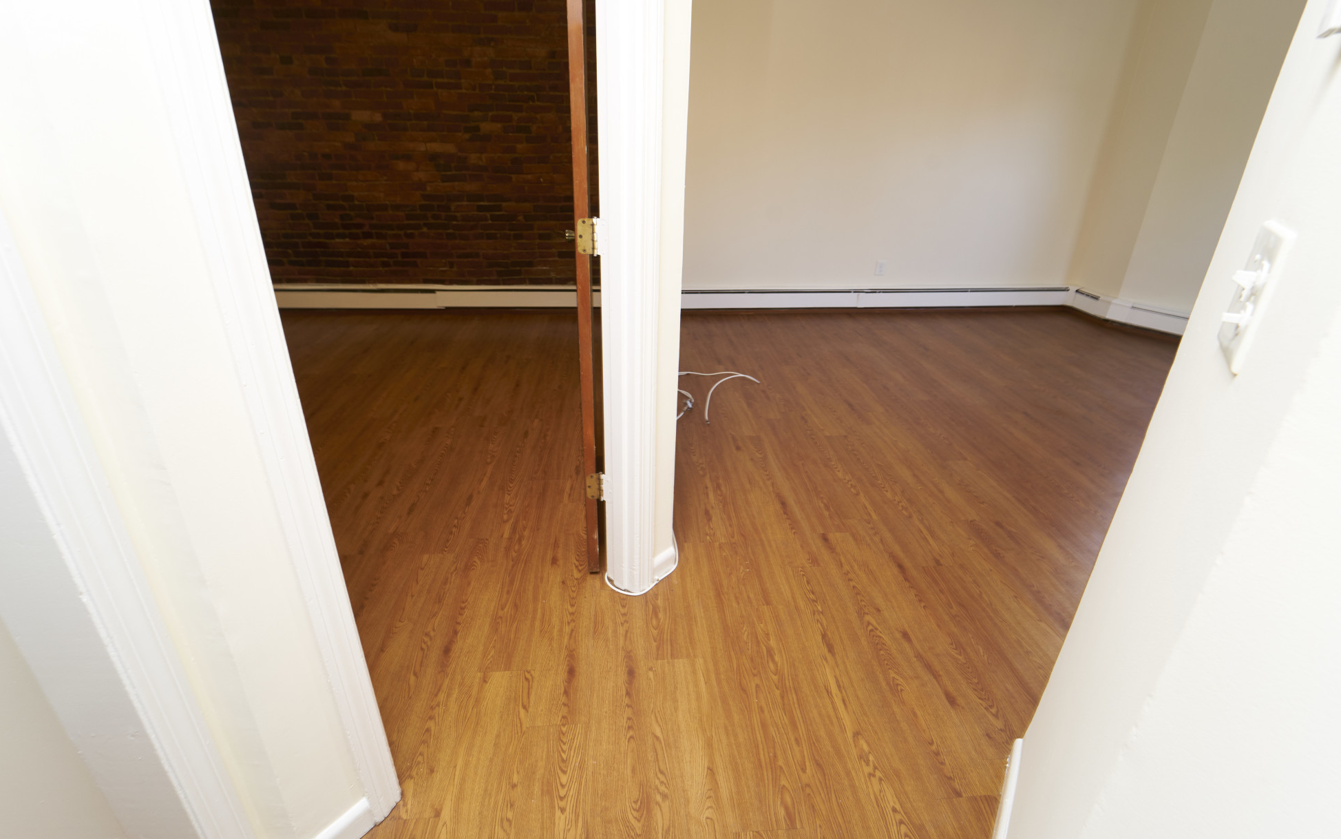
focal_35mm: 15
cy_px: 375
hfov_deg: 101.4
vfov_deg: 74.6
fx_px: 548
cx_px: 658
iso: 400
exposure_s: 1/13
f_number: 7.1
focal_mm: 14
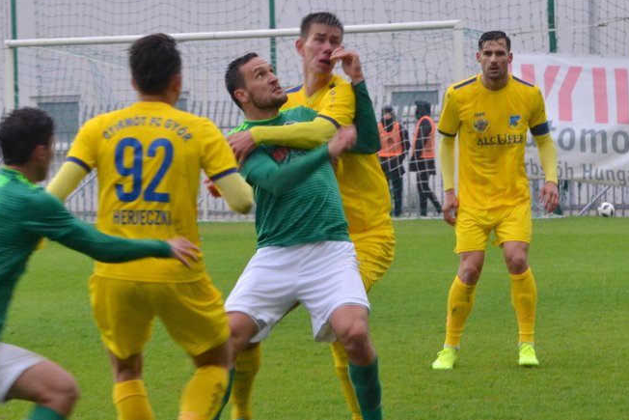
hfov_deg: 7.6
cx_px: 306
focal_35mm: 270
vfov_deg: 5.1
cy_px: 185
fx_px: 4718
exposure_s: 1/160
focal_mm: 98
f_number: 7.1
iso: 500
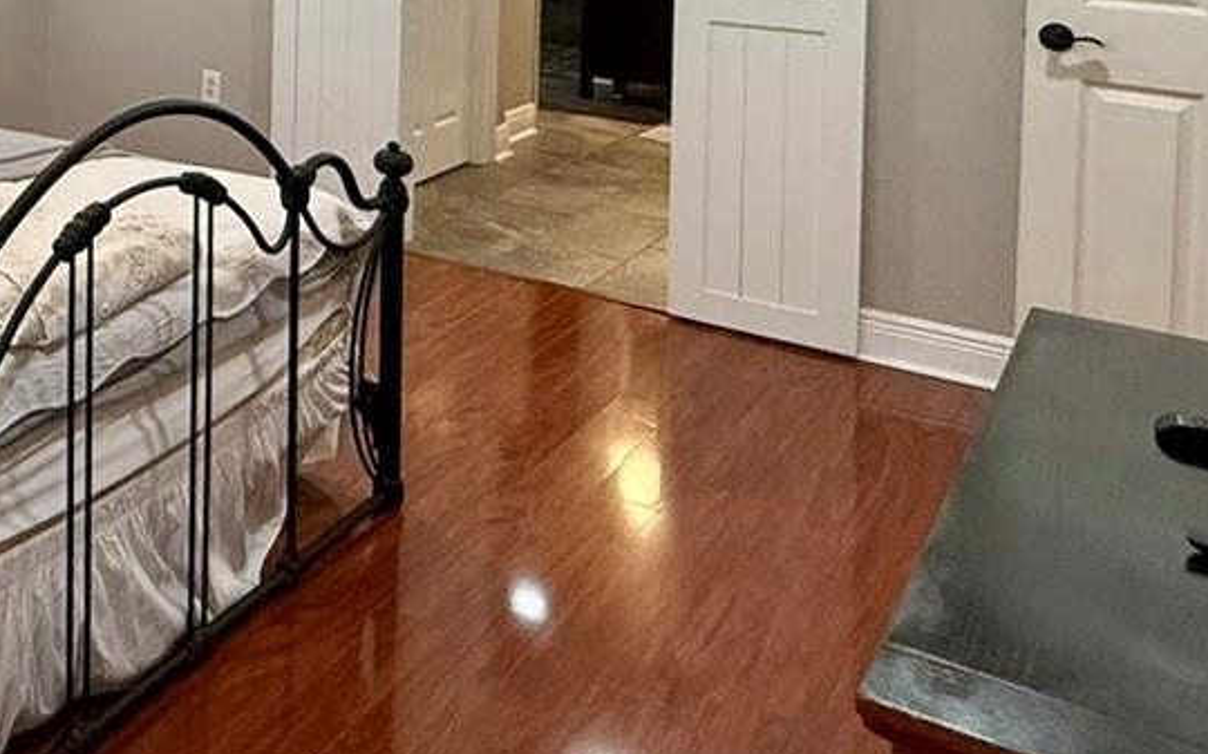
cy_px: -145
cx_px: -128
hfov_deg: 37.7
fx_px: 1448
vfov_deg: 26.1
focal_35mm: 44
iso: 320
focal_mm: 2.22
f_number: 2.2
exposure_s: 1/120
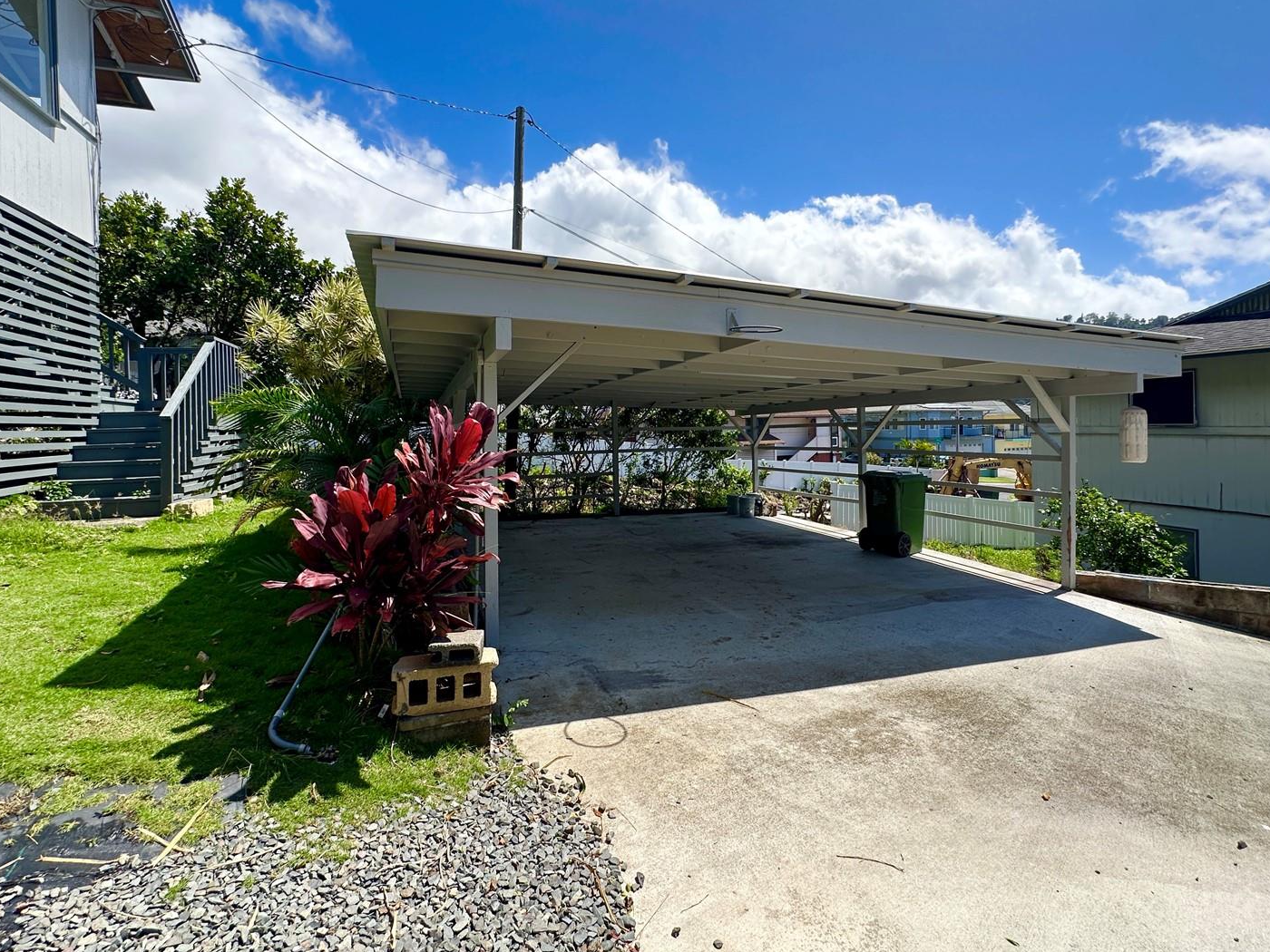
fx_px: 587
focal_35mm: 16
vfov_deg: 77.9
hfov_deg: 94.5
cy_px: 426
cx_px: 630
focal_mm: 2.22
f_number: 2.2
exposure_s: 1/1195
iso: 40
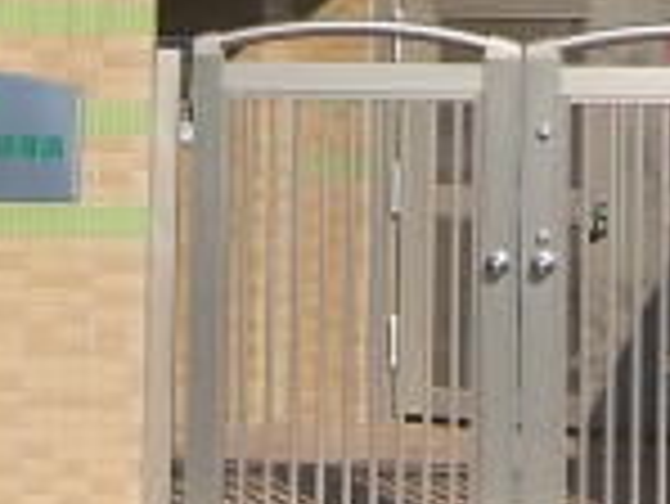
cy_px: -441
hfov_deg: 12.1
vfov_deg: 8.7
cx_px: 535
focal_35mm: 163
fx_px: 3157
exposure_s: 1/200
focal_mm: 7.9
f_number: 8
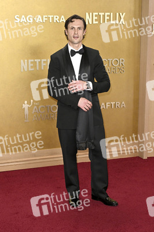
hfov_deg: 29.8
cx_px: 77
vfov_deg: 43.6
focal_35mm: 45
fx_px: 289
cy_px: 116
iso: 2500
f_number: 5.6
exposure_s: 1/320
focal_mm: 45
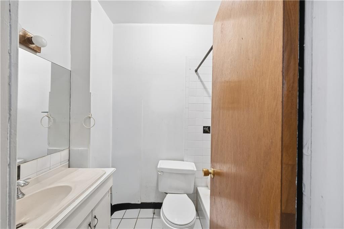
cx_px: 172
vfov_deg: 90.0
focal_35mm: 12
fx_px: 115
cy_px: 114
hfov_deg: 112.6
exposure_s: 1/15
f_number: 8
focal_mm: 8
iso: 320
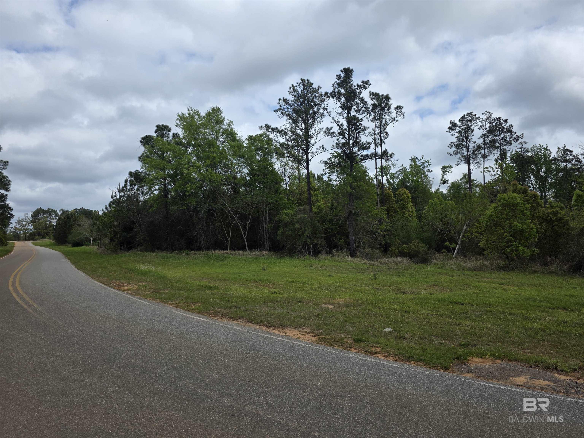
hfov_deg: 73.9
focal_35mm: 23
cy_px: 219
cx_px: 292
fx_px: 388
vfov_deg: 58.9
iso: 80
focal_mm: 6.3
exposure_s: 1/6809
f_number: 1.7
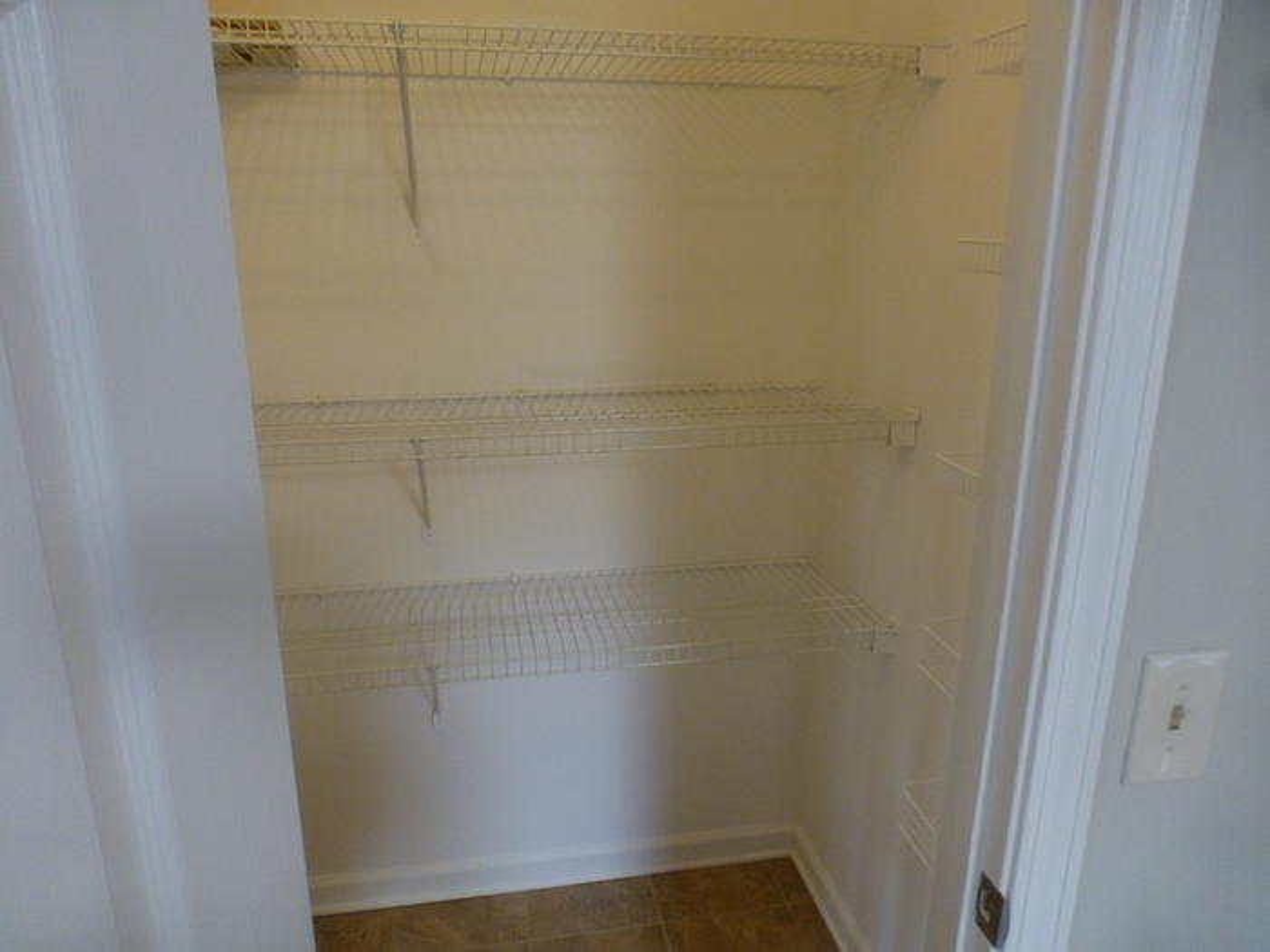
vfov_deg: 56.8
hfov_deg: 71.6
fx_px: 881
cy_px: 476
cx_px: 635
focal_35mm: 24
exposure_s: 1/30
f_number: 3.3
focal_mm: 4.3
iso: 400
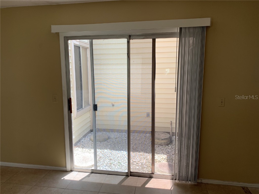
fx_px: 195
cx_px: 130
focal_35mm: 26
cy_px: 97
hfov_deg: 67.3
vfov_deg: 53.1
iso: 25
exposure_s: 1/254
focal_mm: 4.25
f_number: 1.8
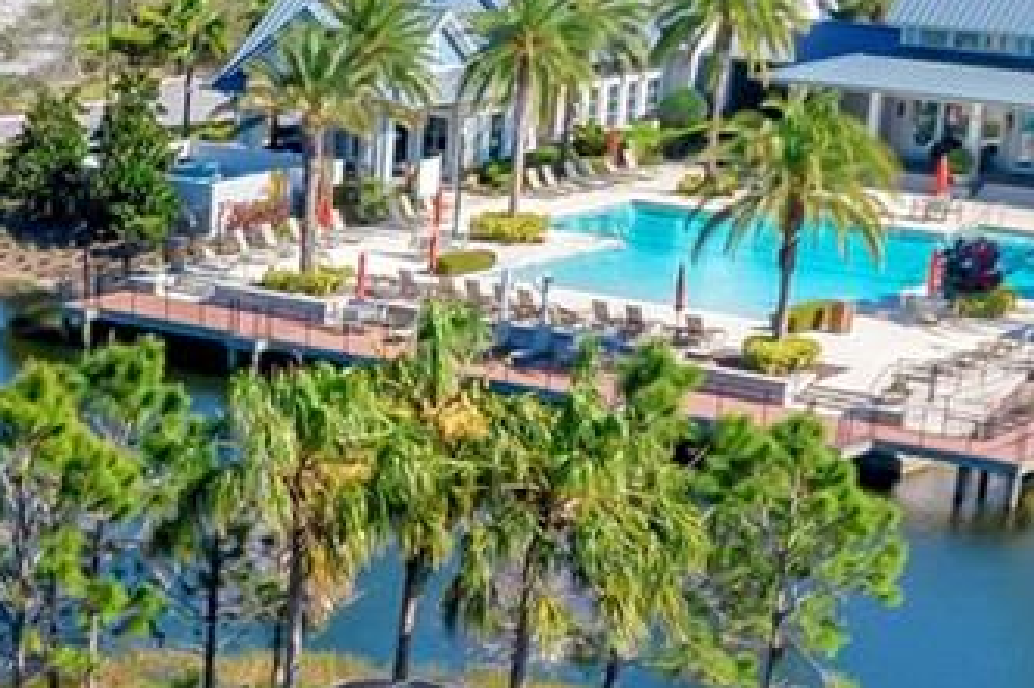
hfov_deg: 18.2
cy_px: 960
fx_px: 3043
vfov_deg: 12.4
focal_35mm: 106
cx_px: -258
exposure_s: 1/1250
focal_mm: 8.38
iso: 110
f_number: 2.8
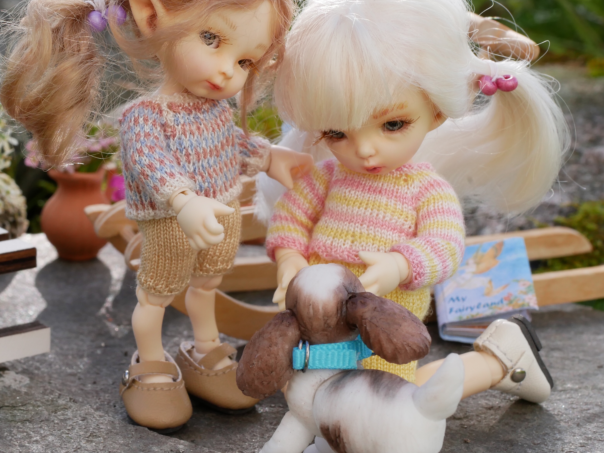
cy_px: 218
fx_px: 1536
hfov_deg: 22.2
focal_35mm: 88
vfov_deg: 16.8
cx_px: 221
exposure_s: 1/250
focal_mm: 30
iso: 400
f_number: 9
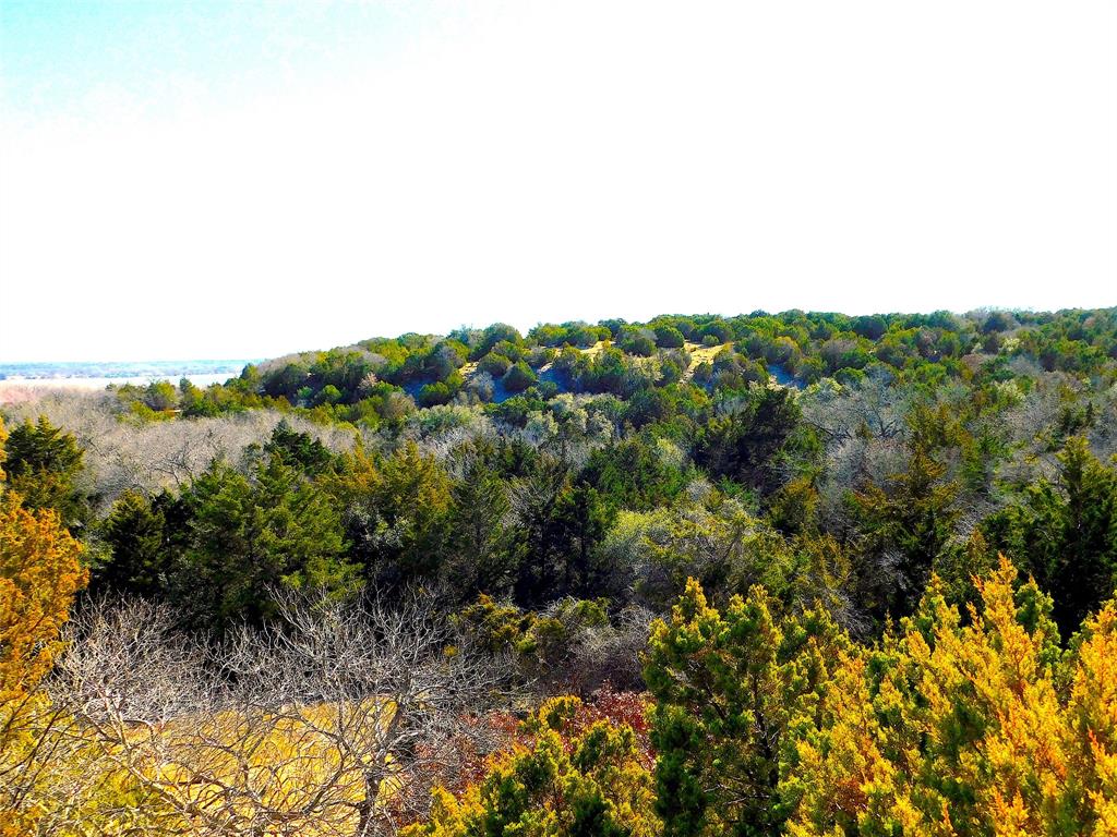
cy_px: 418
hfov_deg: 51.4
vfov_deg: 39.7
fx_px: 1162
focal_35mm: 36
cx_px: 558
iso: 125
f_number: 3.5
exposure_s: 1/1000
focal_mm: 6.3
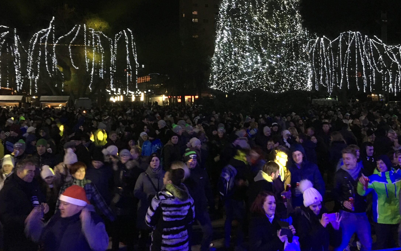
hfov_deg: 53.9
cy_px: 79
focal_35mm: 36
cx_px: 221
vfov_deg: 34.9
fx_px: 393
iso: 400
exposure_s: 1/17
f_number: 2.2
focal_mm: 4.15
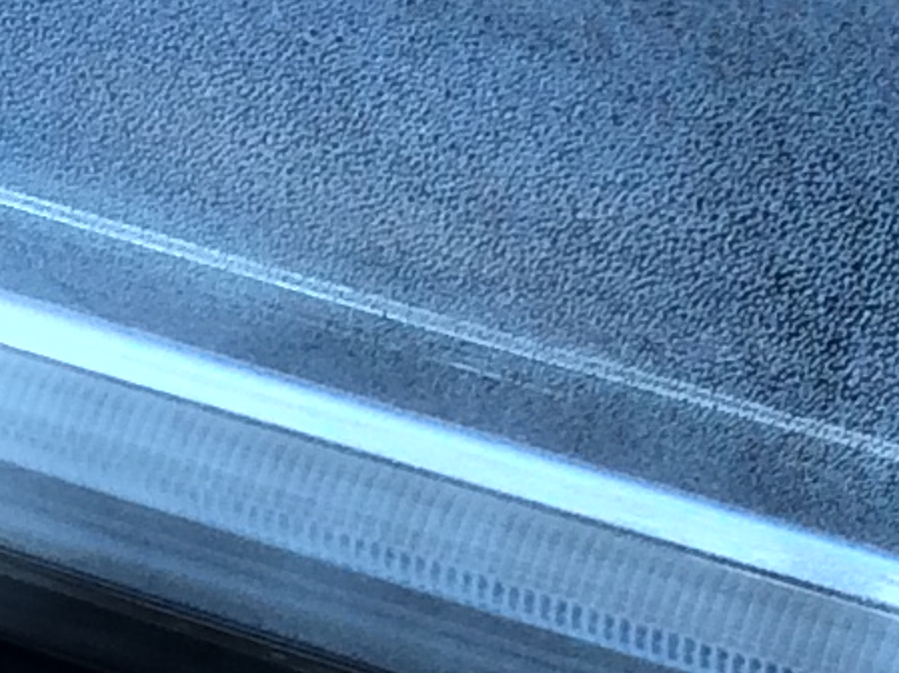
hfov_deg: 9.4
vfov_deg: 7.0
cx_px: 631
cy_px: 332
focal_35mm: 211
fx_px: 5475
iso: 40
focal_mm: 4.15
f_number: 2.2
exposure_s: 1/100
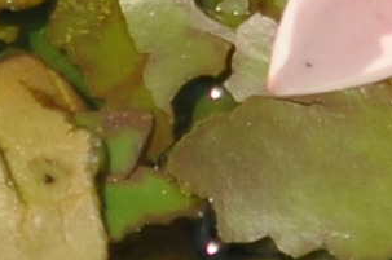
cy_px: -405
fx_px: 7099
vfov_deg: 2.1
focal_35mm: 653
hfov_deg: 3.2
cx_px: 594
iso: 200
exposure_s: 1/1000
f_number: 5.6
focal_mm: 55
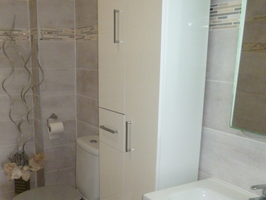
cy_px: 134
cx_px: 112
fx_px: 300
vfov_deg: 36.4
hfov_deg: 47.7
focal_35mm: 39
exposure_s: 1/60
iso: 400
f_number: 2.5
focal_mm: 4.3
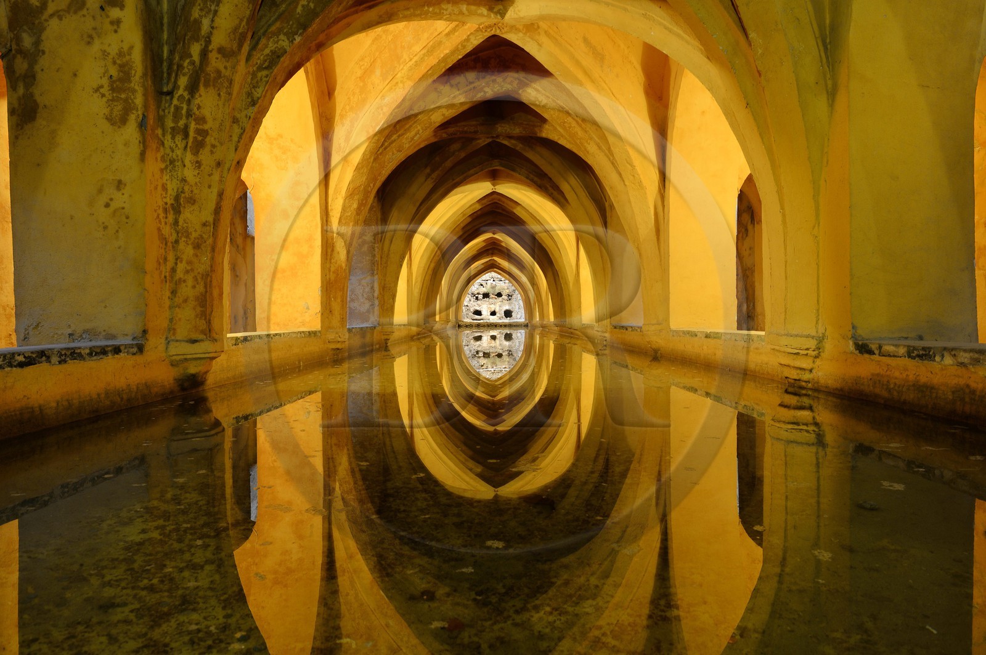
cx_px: 493
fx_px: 657
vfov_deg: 53.1
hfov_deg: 73.8
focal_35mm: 24
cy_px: 328
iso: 400
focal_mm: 24
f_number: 9
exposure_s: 3
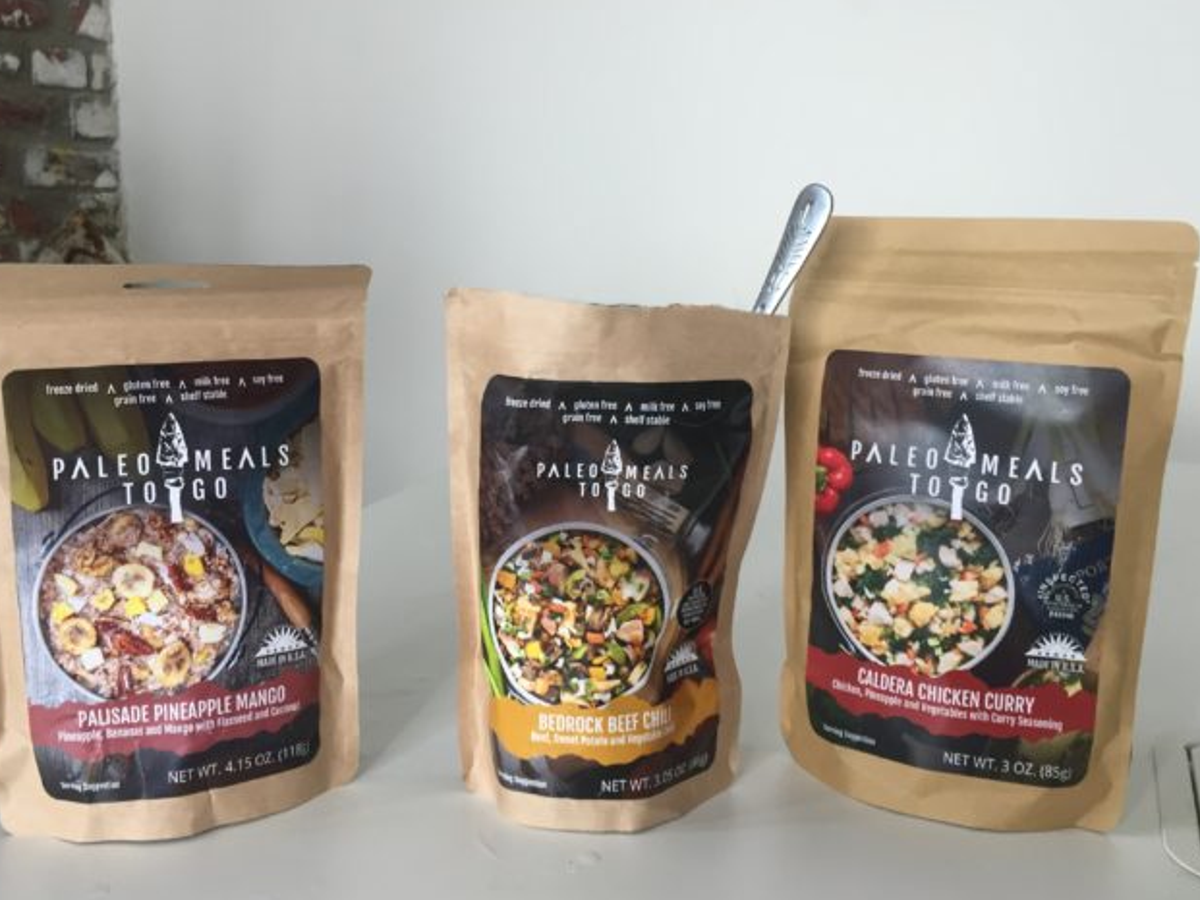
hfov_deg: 52.5
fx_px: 1214
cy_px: 399
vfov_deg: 40.7
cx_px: 541
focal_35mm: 35
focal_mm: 4.15
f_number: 2.2
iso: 32
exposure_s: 1/30
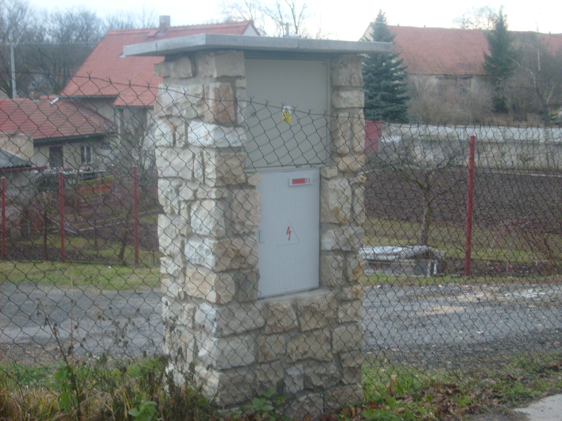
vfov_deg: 28.0
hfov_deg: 36.8
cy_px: 210
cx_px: 281
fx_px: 844
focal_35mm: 52
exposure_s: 1/60
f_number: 3.3
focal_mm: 8.7
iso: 80
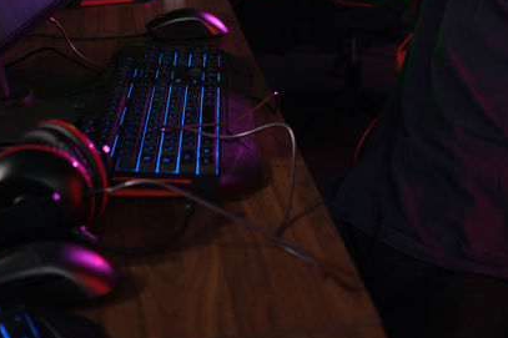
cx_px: 315
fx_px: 1030
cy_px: 41
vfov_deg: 18.4
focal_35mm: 73
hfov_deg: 27.6
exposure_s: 1/125
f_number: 2.2
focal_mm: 23
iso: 800
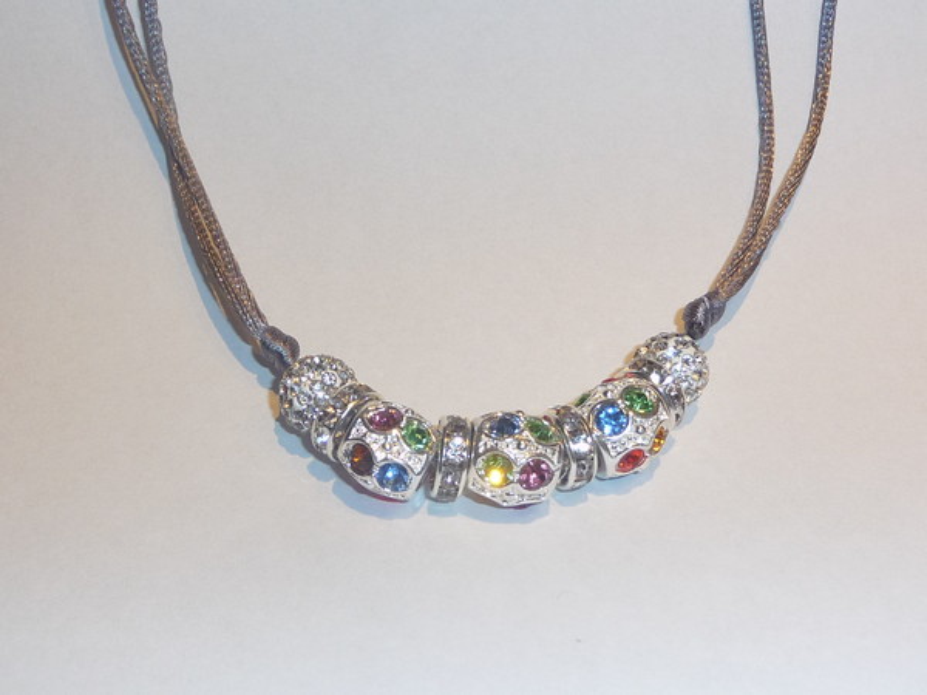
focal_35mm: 50
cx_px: 464
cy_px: 348
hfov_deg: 38.2
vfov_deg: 29.1
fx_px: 1339
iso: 100
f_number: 3.4
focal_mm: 5
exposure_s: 1/60
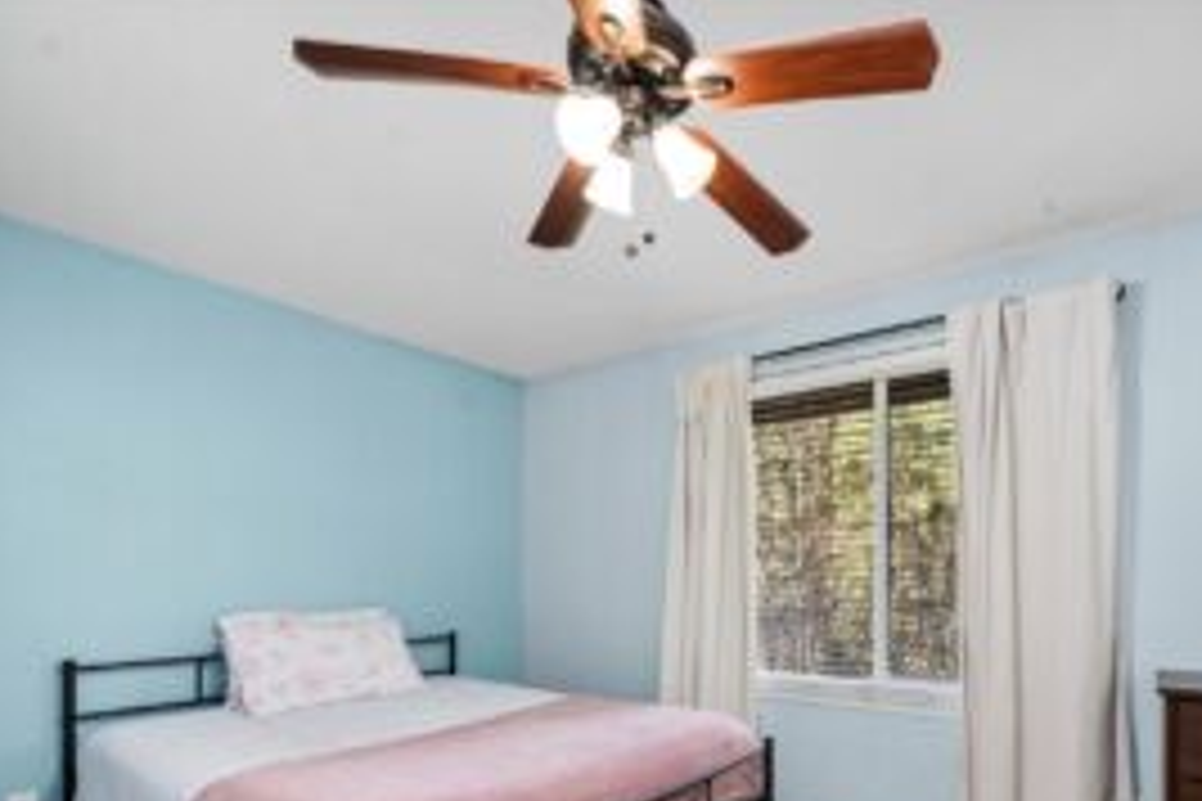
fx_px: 601
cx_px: 747
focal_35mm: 18
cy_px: 592
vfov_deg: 63.8
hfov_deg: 88.3
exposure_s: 1/60
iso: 320
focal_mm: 12
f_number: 7.1
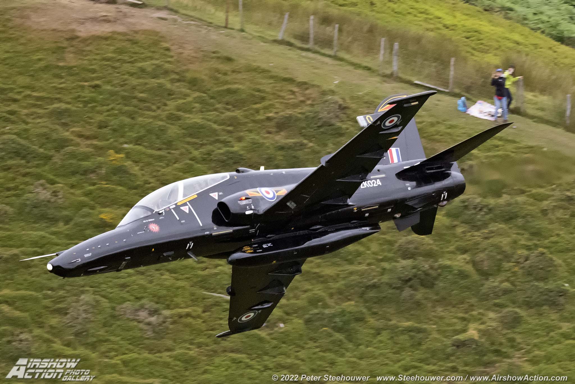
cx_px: 288
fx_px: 9588
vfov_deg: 2.3
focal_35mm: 600
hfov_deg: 3.4
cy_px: 192
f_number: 7.1
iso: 4000
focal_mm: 500
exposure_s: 1/3200
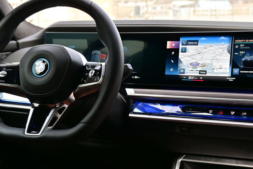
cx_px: 126
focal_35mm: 60
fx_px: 423
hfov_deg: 33.3
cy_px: 104
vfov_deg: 22.5
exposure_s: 1/60
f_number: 4.2
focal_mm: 24.5
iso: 100
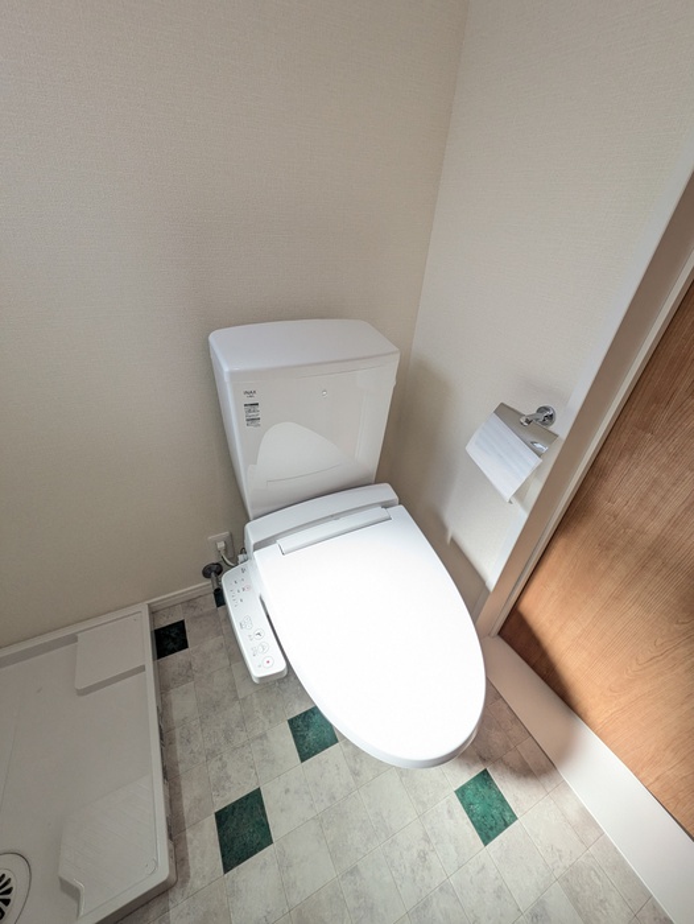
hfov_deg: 85.7
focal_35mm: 14
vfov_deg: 102.0
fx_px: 374
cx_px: 347
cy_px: 462
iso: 49
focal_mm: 1.83
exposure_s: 1/107
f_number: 2.2
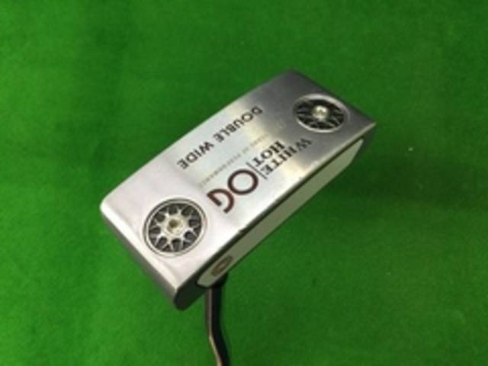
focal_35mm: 31
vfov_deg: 45.4
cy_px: 183
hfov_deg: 58.4
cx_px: 244
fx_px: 437
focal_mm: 3.3
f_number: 2.4
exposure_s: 1/30
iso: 64
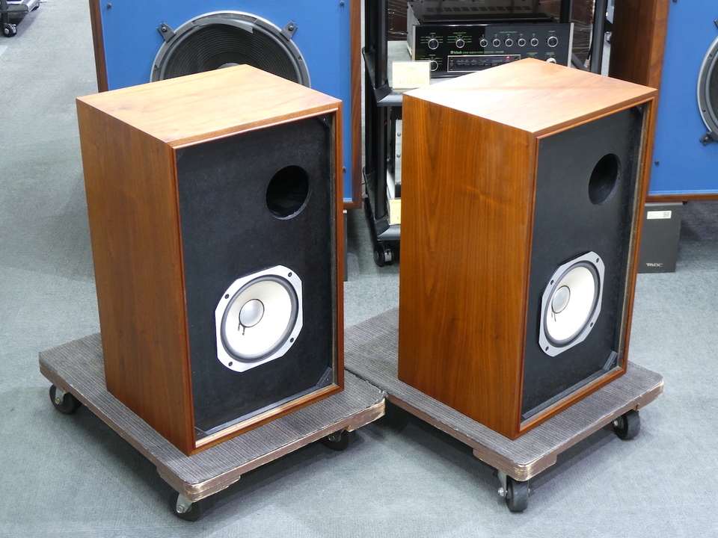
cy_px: 269
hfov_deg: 35.5
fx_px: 1120
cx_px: 359
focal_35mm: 54
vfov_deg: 27.0
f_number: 4.1
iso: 200
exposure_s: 1/2
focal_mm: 9.6
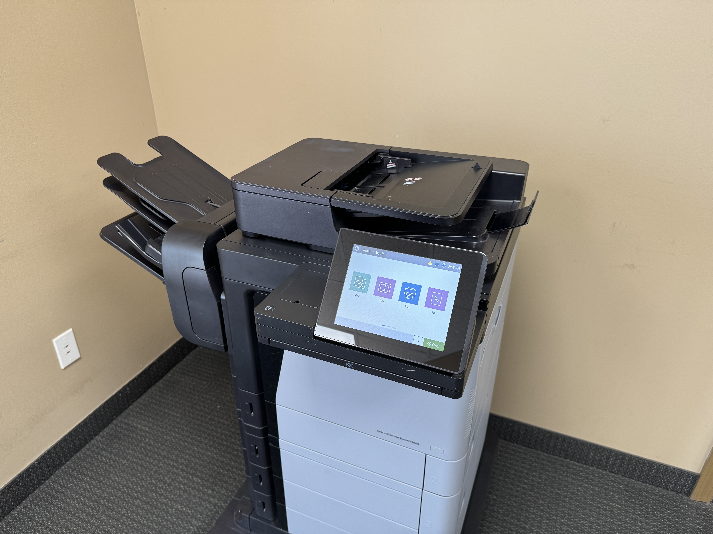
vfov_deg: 56.8
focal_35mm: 24
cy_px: 267
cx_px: 356
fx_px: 494
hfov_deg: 71.6
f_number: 1.78
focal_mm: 6.86
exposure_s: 1/60
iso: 125
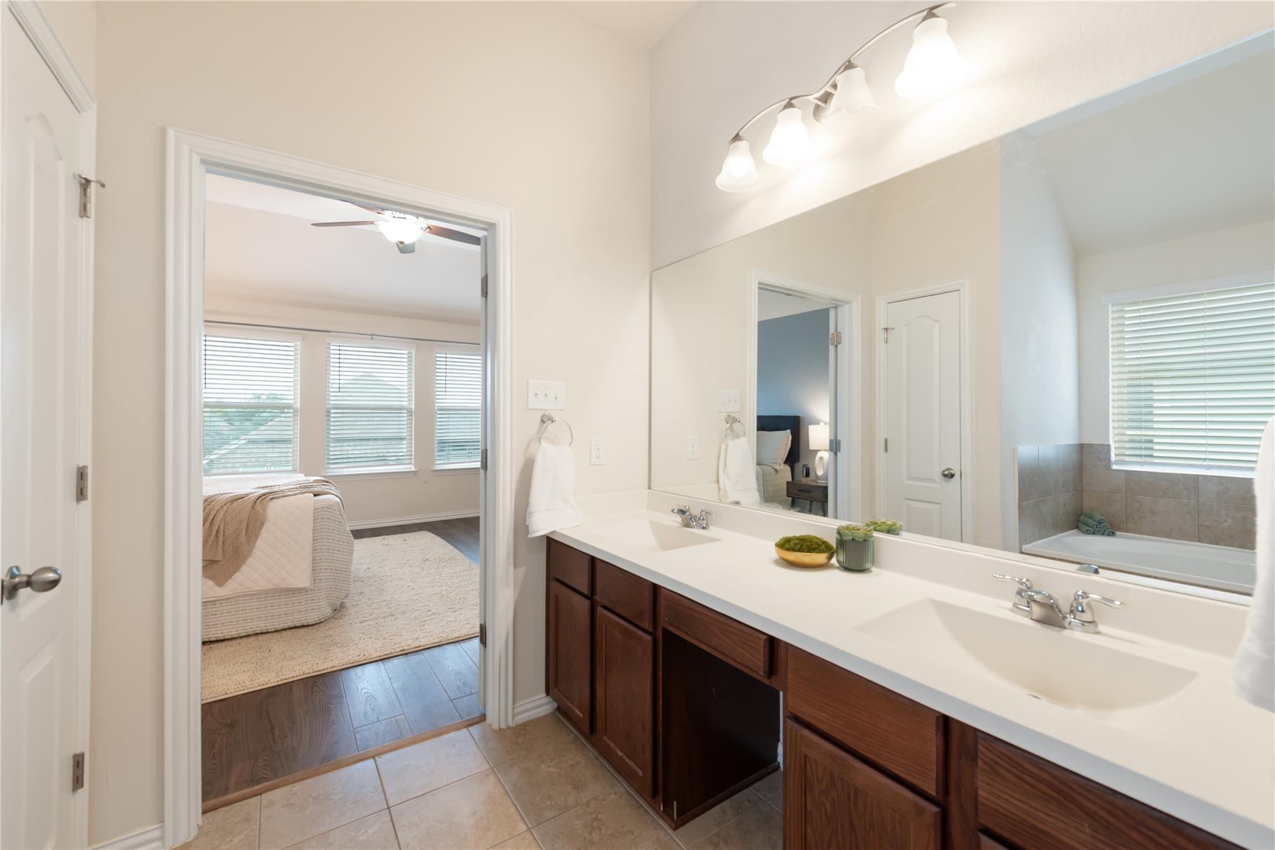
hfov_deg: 100.4
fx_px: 531
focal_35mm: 15
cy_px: 425
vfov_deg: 77.3
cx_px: 638
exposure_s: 1/5
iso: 400
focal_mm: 15
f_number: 8
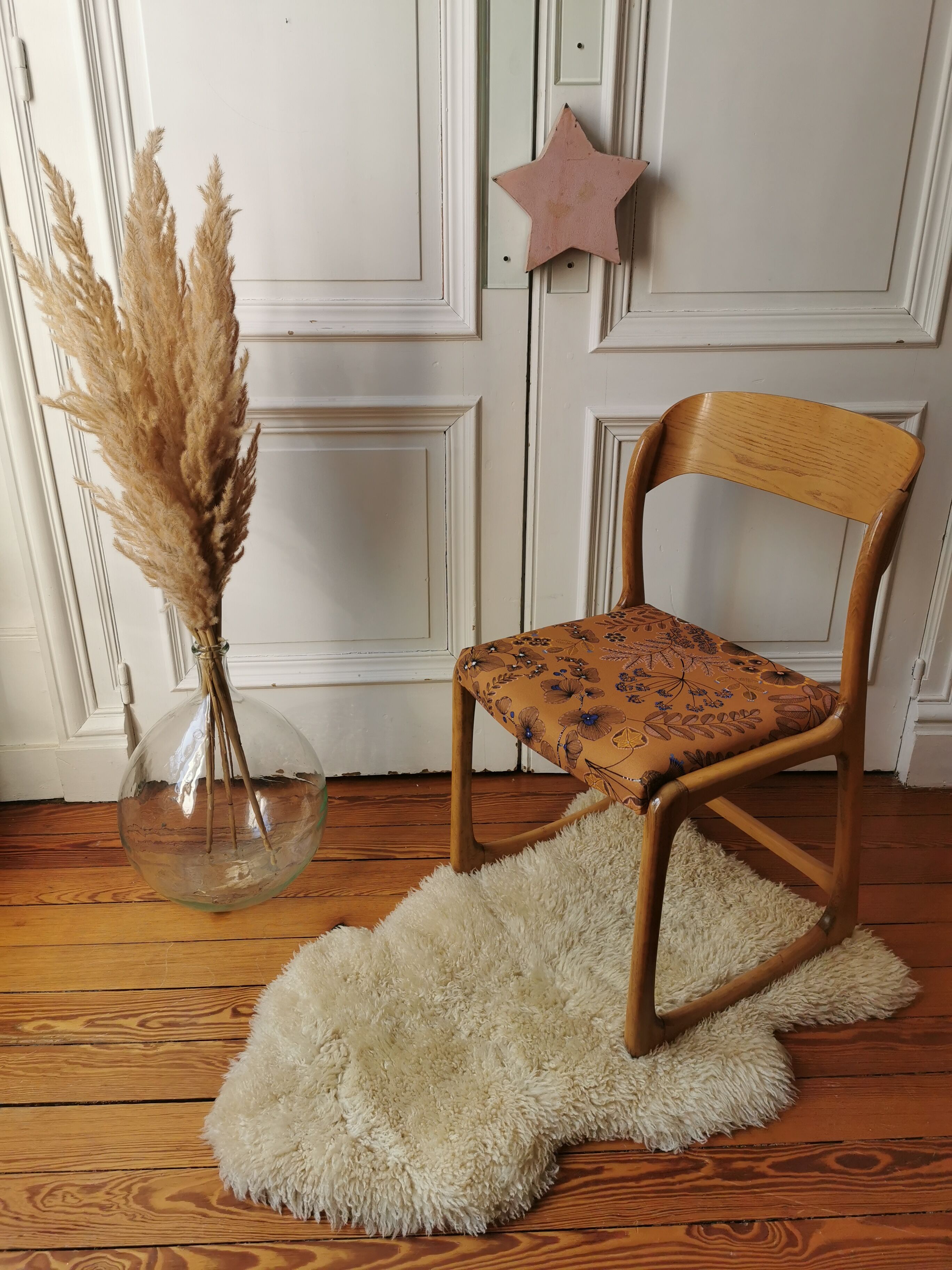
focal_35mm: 27
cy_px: 635
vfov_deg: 65.3
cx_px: 476
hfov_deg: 51.4
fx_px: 990
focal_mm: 5.56
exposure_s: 1/207
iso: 50
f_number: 1.6
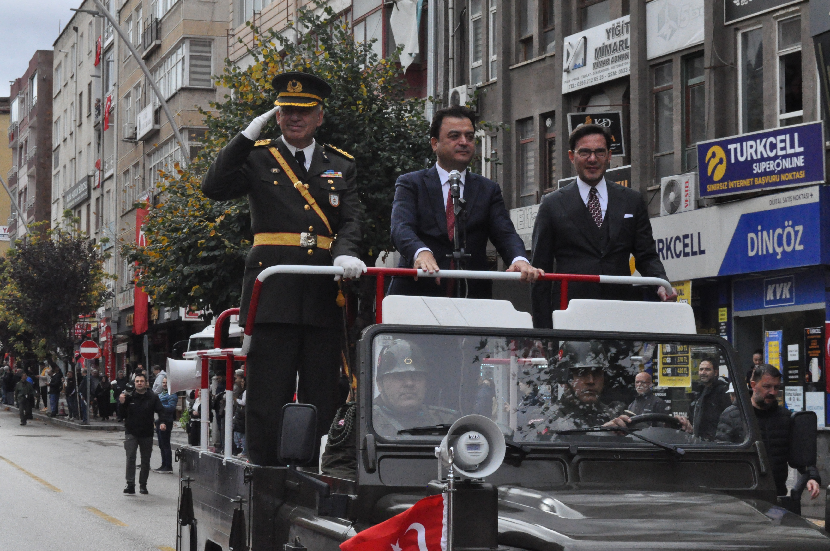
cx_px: 415
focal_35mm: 82
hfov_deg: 24.6
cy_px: 276
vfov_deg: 16.5
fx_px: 1900
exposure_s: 1/800
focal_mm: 55
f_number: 14
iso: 3200
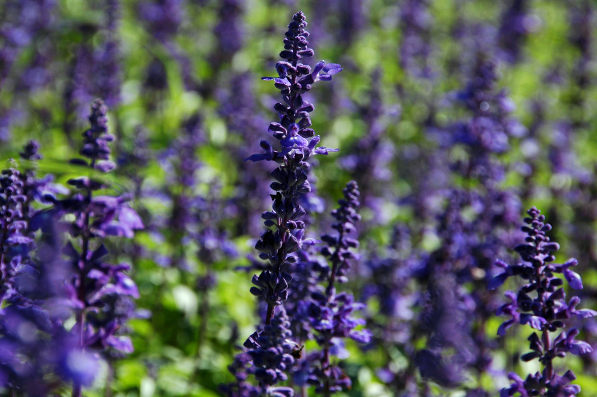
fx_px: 4225
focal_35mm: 255
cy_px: 198
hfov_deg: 8.1
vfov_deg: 5.4
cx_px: 298
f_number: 11
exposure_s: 1/250
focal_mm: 170
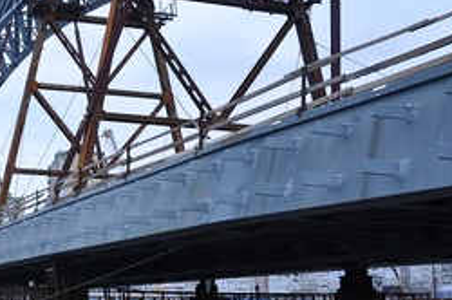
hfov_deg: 29.8
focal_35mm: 62
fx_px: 777
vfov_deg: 21.7
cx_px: -21
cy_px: 210
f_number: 3.5
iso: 200
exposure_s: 1/30
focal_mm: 18
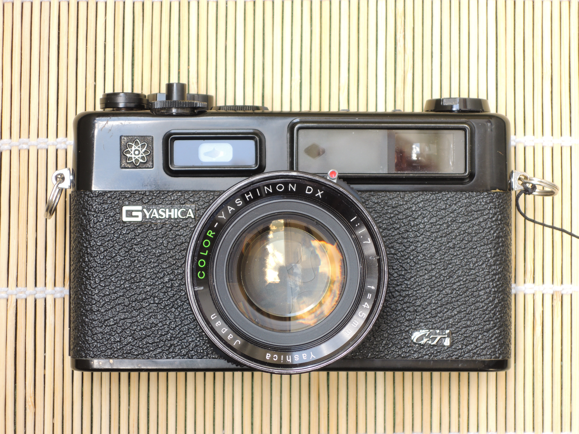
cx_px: 290
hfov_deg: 19.6
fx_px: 1673
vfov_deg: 14.8
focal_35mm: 100
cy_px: 217
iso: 100
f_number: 4.9
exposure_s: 1/25
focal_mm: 17.9
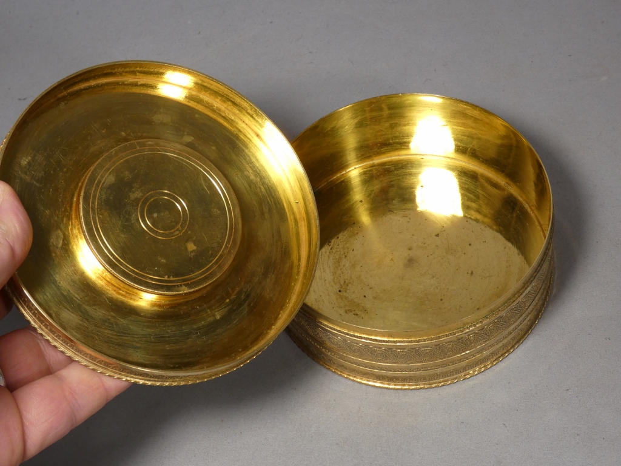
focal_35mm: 63
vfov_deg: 23.3
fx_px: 1130
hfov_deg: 30.7
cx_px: 310
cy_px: 233
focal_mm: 11.3
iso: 200
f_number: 4.2
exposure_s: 1/125
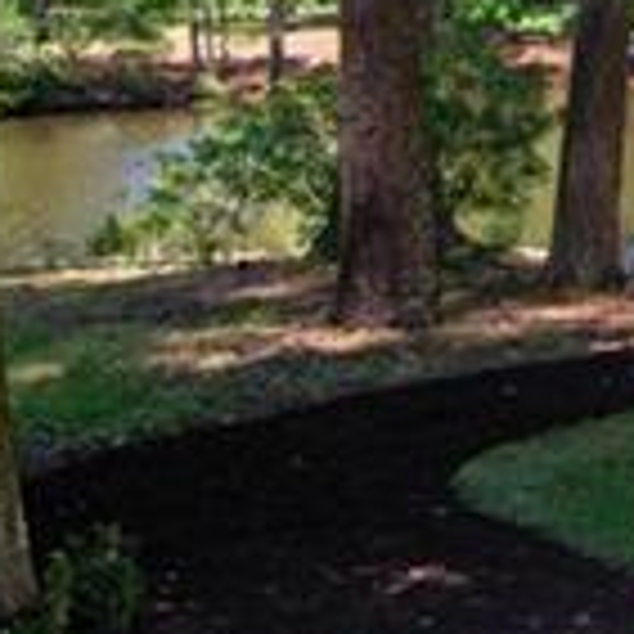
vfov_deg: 17.0
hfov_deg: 13.7
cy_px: -65
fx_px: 2051
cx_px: 1416
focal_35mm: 99
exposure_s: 1/160
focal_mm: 16
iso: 320
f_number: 11
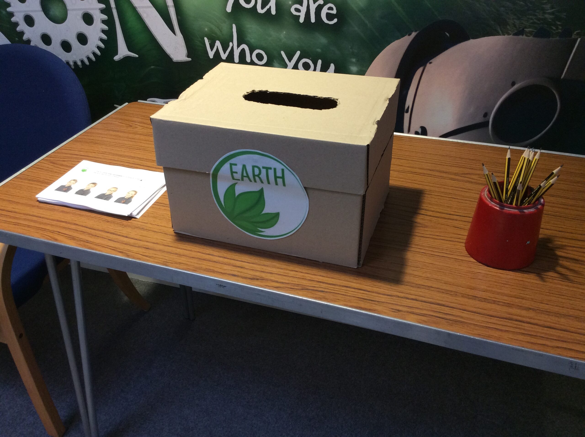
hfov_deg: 56.9
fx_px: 540
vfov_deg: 44.1
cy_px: 218
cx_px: 292
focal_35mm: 32
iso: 80
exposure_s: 1/25
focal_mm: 3.3
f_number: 2.4
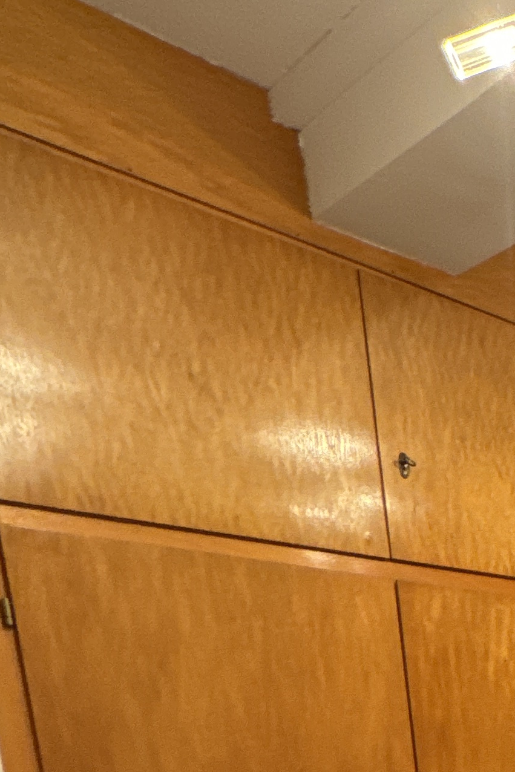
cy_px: 958
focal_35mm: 46
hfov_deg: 21.4
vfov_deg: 33.5
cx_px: 884
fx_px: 987
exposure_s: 1/50
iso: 400
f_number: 2.2
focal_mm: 2.22
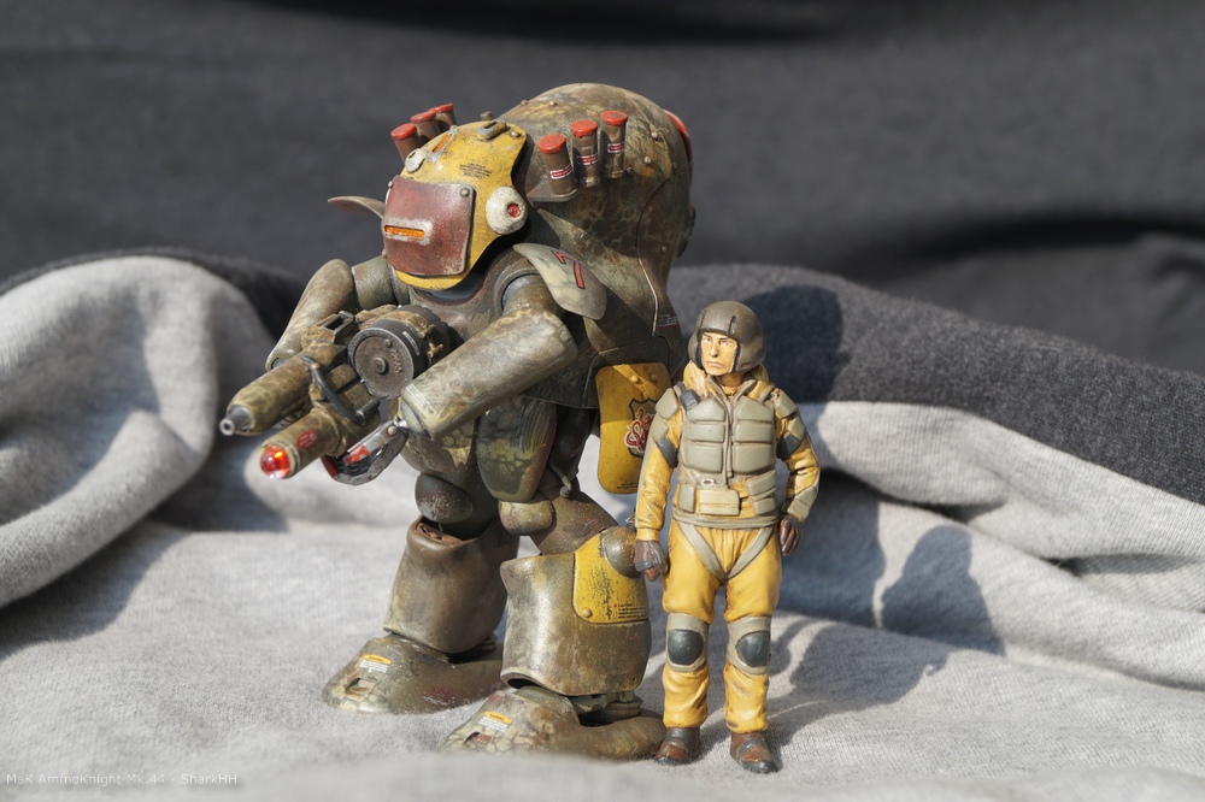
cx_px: 602
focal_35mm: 60
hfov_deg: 33.4
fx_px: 2008
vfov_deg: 22.6
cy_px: 401
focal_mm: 40
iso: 100
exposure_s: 1/250
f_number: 7.1
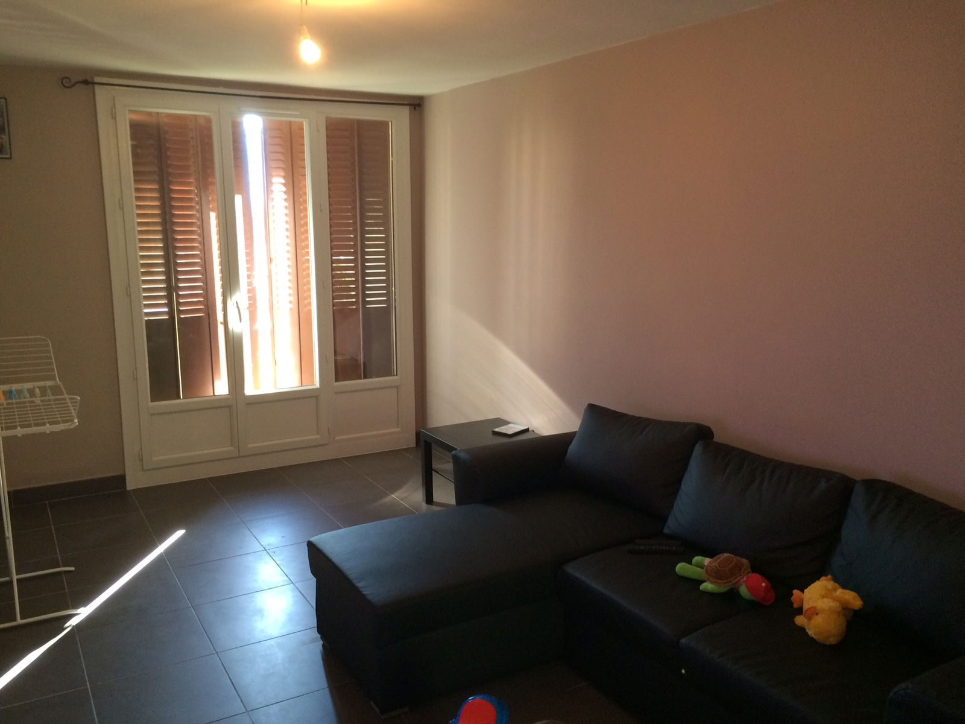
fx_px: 808
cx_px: 482
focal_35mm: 29
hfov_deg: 61.7
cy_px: 362
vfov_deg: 48.2
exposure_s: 1/33
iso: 160
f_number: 2.2
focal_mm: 4.15
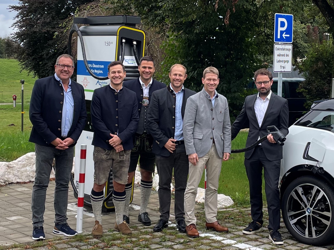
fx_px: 251
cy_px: 125
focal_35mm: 26
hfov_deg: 67.3
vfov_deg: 53.1
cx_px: 167
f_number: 1.6
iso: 32
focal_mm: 4.2
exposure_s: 1/500
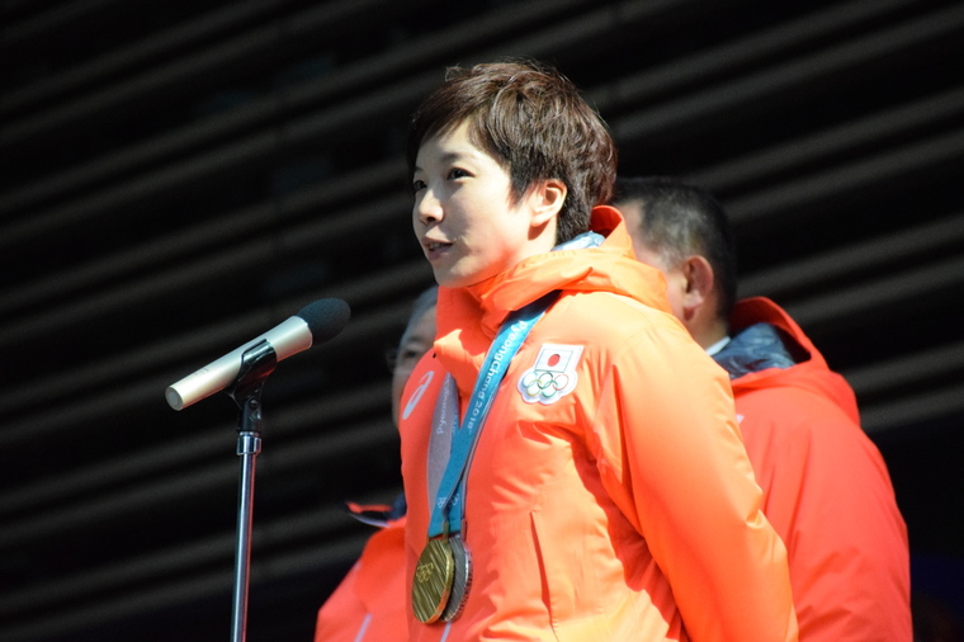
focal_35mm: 300
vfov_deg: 4.6
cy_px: 321
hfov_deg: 6.9
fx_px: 8029
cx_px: 482
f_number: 6.3
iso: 6400
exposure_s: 1/2500
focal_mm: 200
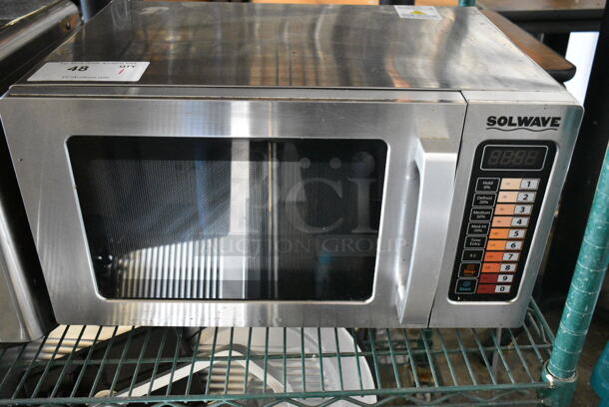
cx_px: 304
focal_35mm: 34
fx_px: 584
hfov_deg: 55.1
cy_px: 204
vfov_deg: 38.4
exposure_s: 1/50
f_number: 3.8
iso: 6400
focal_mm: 23
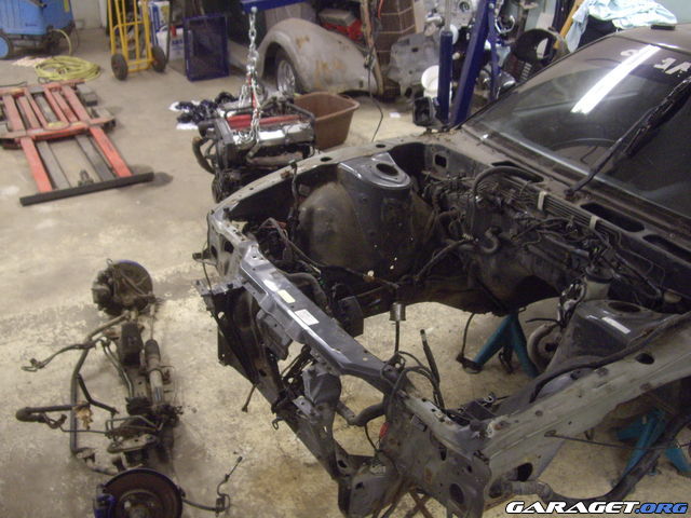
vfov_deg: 37.7
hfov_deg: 49.0
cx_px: 346
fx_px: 759
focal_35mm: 38
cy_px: 259
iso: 400
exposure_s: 1/30
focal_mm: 7.9
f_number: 2.8
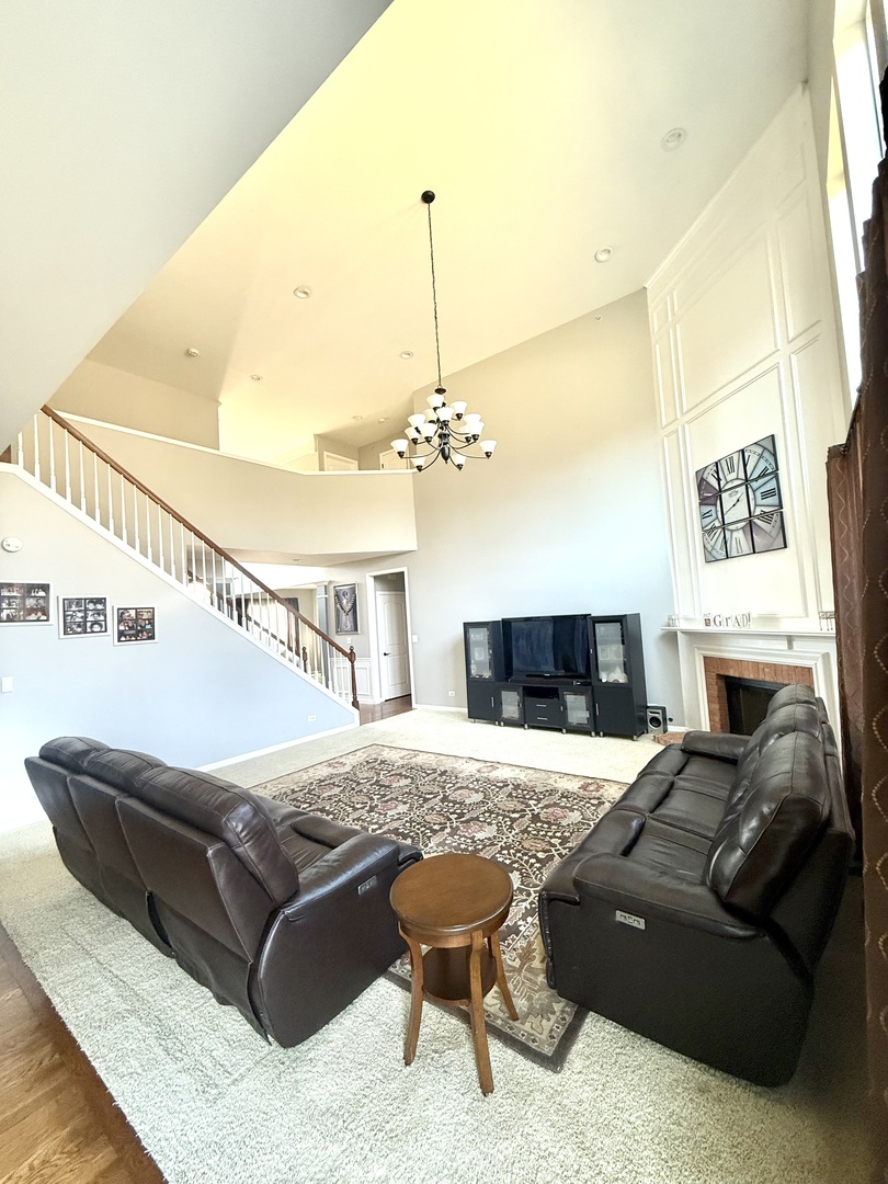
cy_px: 592
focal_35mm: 14
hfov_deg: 85.7
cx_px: 444
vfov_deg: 102.1
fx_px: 479
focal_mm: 2.22
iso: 320
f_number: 2.2
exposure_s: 1/87
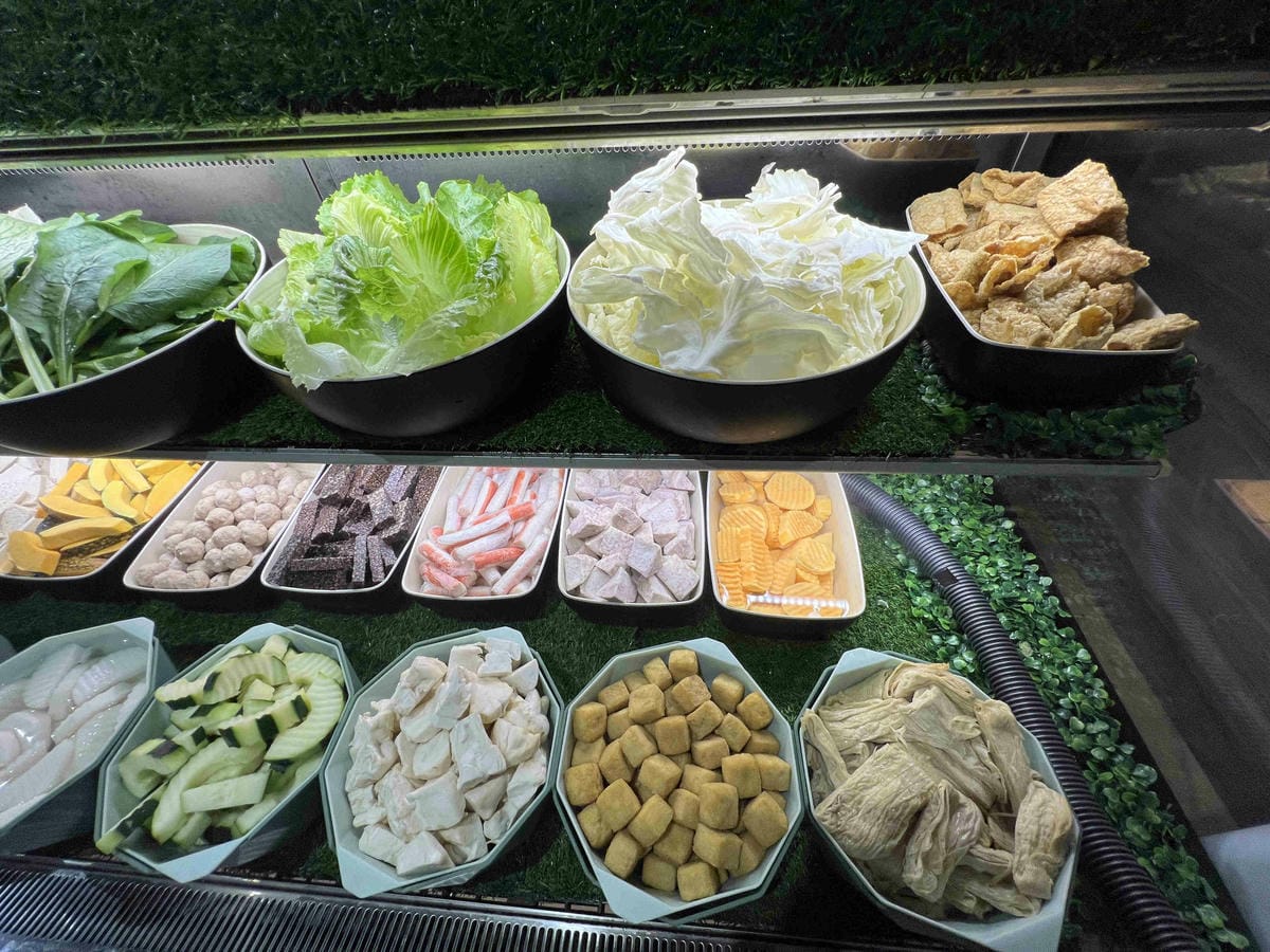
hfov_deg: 106.2
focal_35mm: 13
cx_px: 635
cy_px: 476
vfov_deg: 89.9
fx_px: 477
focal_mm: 1.57
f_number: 1.8
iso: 80
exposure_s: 1/120
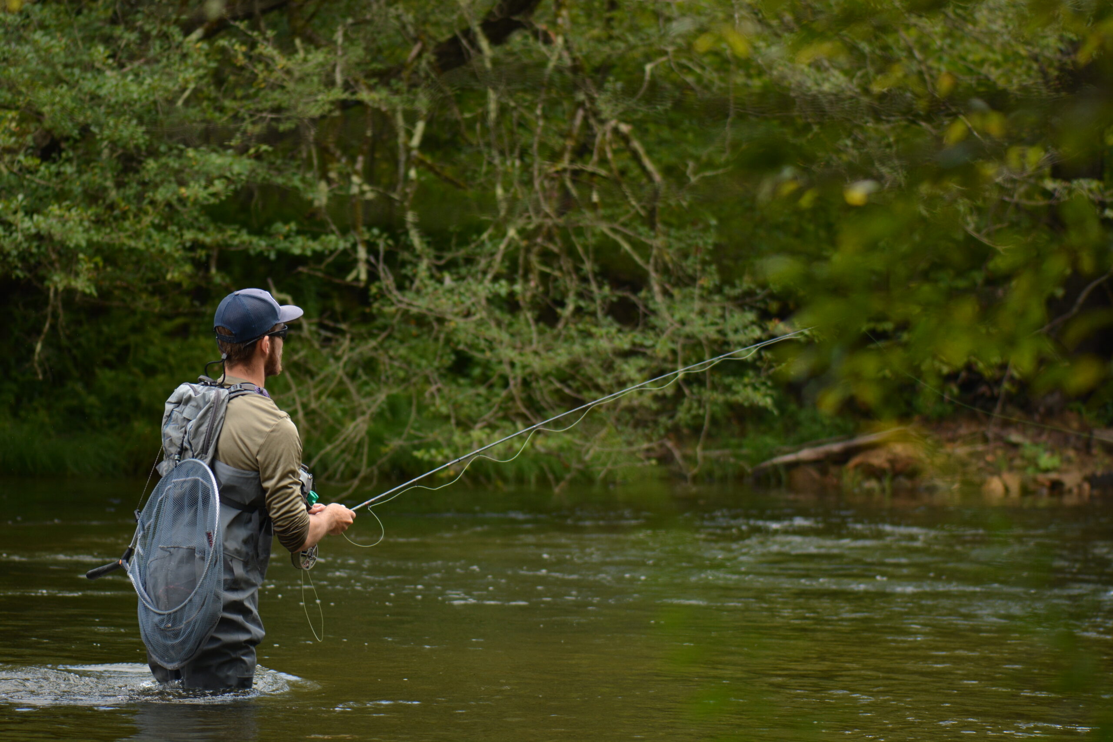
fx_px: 4869
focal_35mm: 158
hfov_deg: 13.0
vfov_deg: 8.7
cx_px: 556
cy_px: 371
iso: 320
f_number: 3.2
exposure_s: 1/800
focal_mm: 105
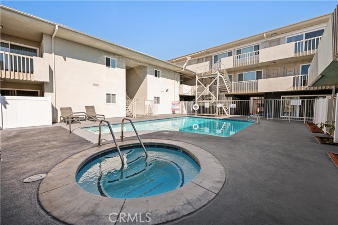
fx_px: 131
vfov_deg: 81.1
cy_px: 112
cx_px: 169
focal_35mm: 14
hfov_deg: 104.3
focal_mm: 14
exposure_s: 1/200
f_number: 9
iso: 100
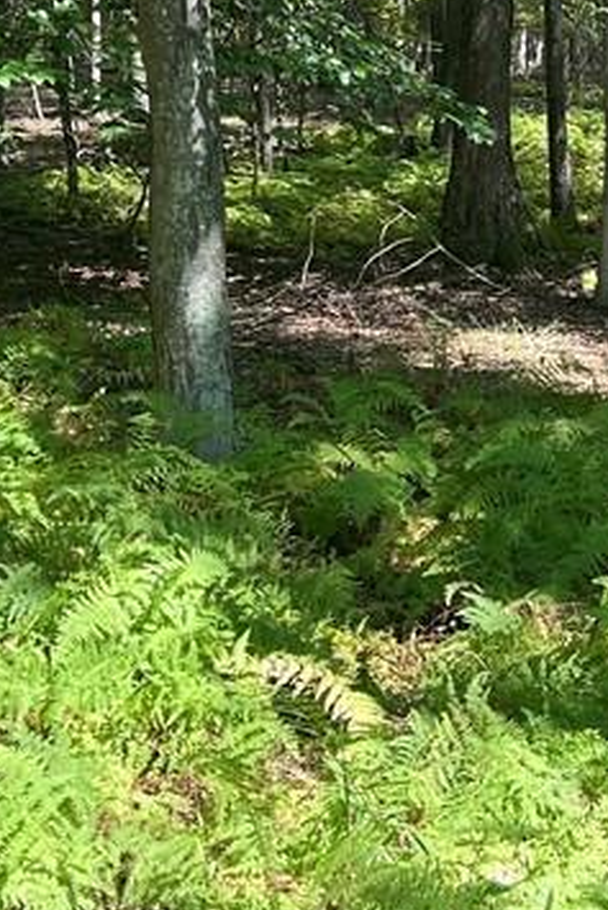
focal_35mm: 78
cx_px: 644
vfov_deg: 25.7
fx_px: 1974
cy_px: 246
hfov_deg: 17.0
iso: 50
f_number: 1.5
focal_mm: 5.7
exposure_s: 1/434
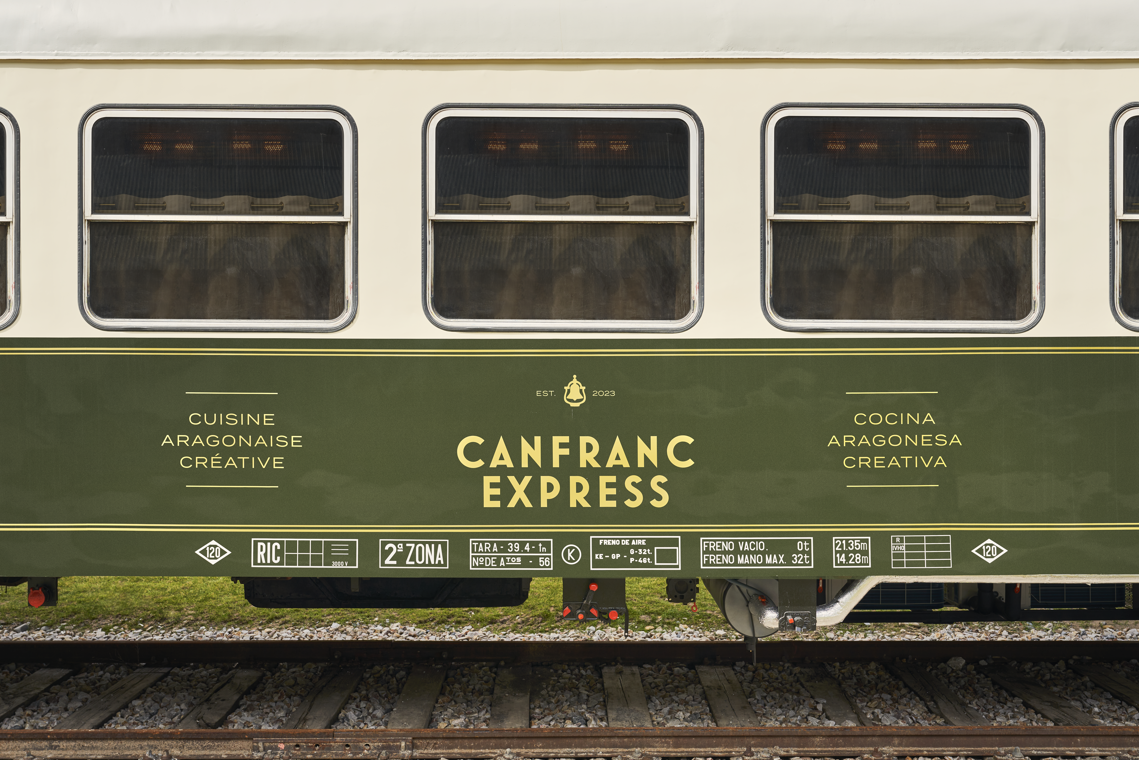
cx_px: 570
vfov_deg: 40.0
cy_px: 380
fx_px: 1044
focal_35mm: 33
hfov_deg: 57.2
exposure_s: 1/250
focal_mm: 33
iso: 100
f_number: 6.3
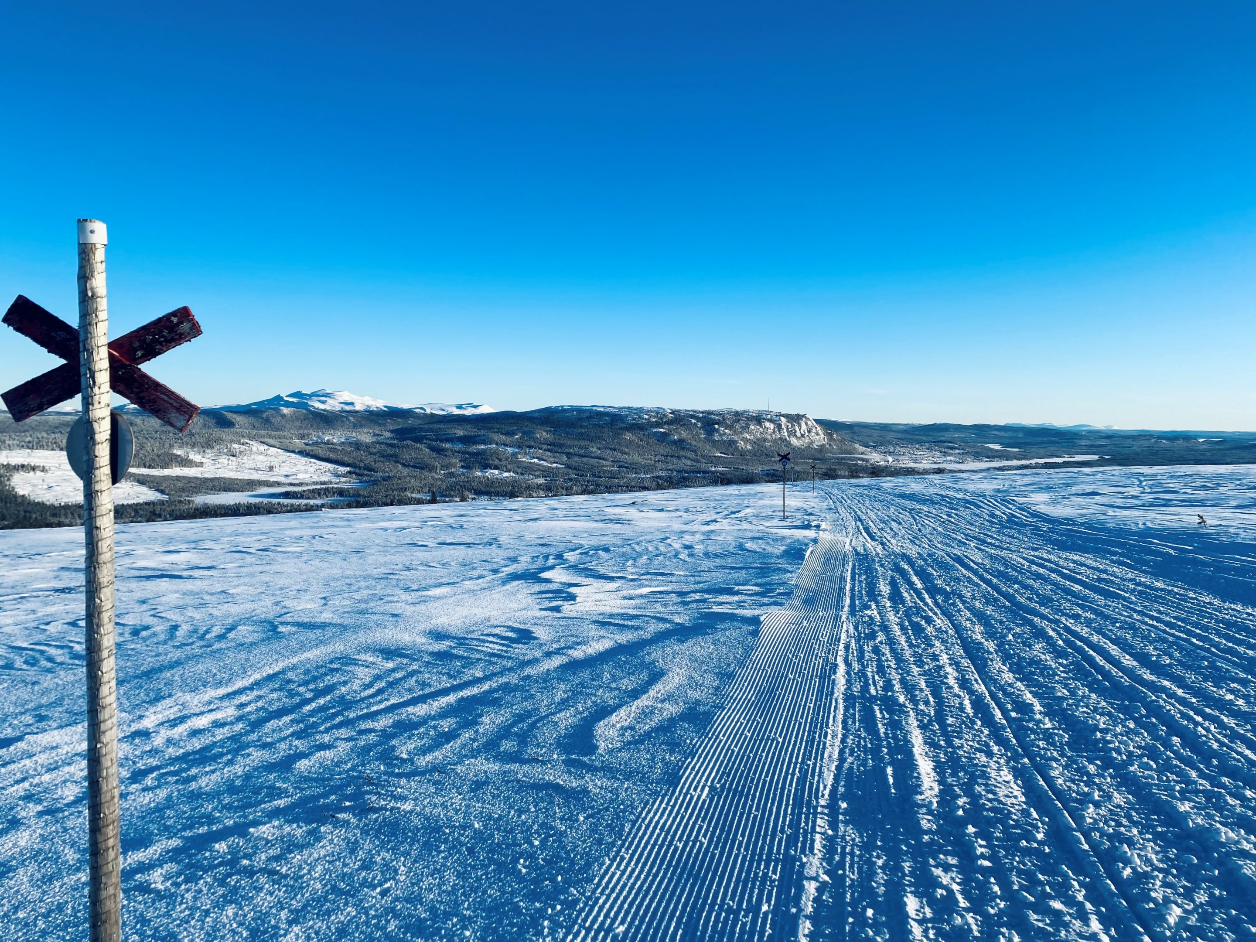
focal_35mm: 26
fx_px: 943
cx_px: 628
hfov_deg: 67.3
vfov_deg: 53.1
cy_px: 471
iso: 32
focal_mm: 4.25
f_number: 1.8
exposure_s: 1/2513
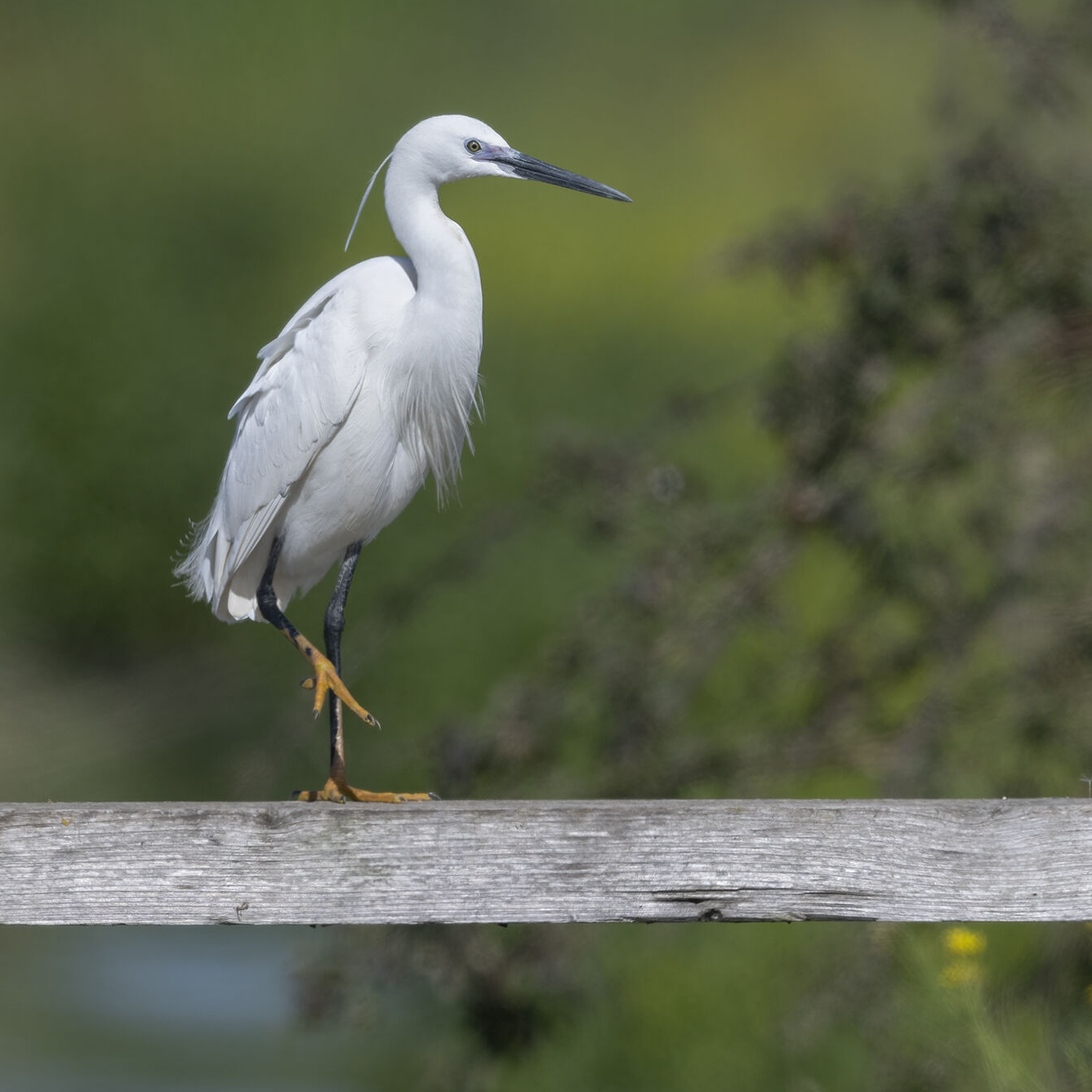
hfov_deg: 1.4
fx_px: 46290
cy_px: 546
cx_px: 430
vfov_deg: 1.4
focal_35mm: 1297
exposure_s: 1/1000
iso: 100
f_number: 6.3
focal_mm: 850
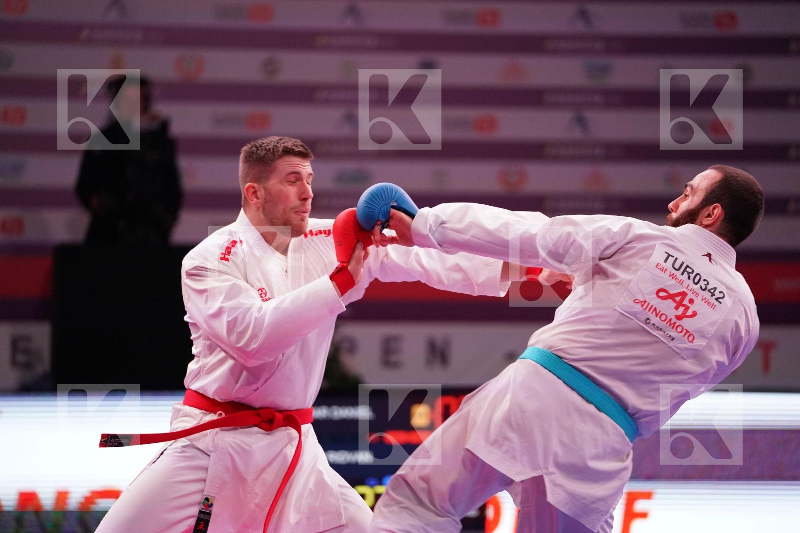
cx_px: 400
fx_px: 3666
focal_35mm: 165
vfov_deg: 8.3
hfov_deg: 12.5
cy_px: 266
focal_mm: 165
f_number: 2.8
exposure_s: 1/1000
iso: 4000
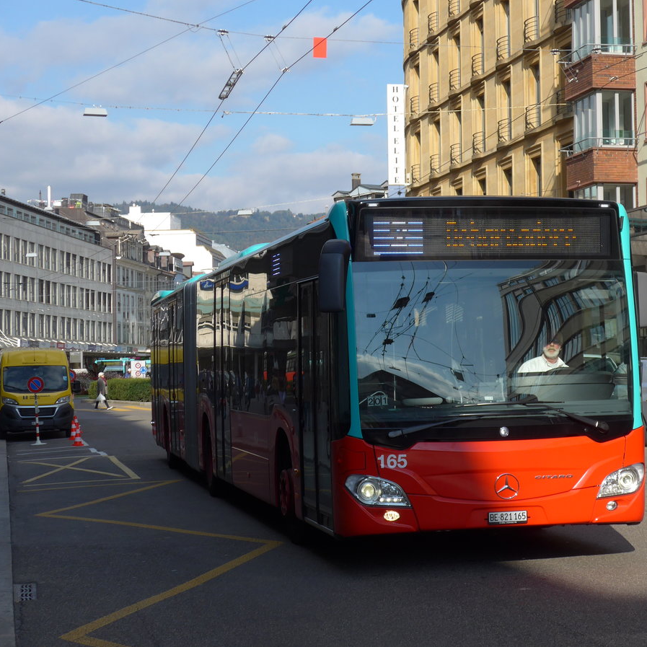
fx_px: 1649
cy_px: 324
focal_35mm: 78
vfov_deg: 22.2
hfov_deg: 22.1
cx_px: 414
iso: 80
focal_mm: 13.4
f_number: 3.9
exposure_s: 1/800
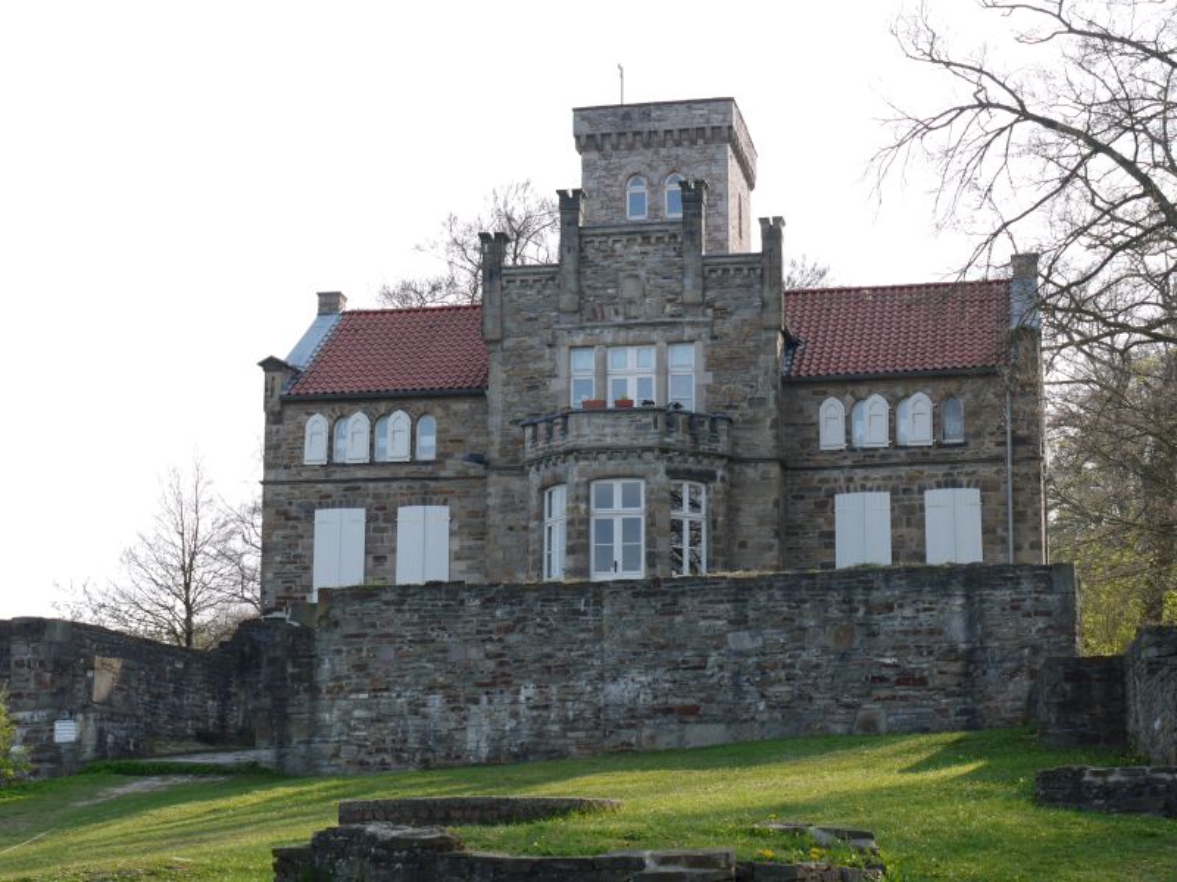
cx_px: 588
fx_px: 2448
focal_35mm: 72
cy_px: 441
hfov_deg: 27.0
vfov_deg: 20.4
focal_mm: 36
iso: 100
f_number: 6.3
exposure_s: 1/160
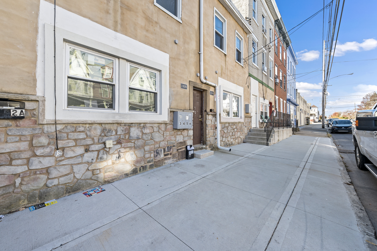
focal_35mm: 14
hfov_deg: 104.3
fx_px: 147
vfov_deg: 81.1
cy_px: 126
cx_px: 188
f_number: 9
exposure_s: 1/320
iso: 320
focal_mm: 14
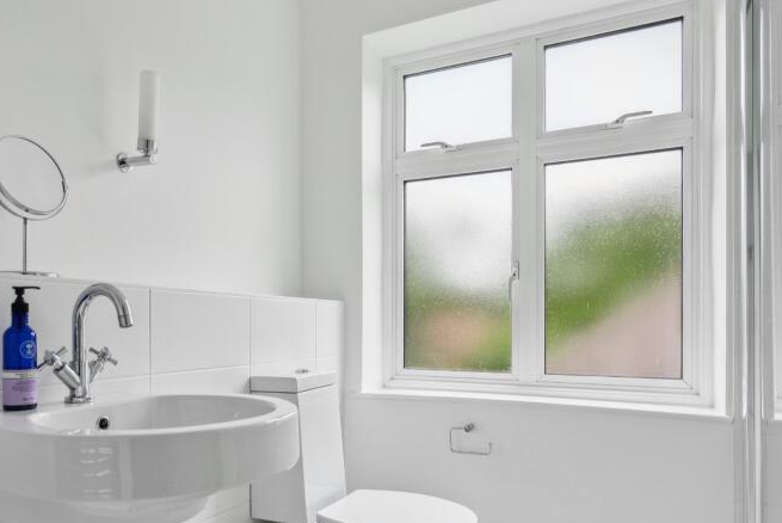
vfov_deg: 50.4
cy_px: 352
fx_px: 544
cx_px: 328
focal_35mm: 25
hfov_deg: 71.0
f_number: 4
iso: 640
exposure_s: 1/50
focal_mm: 16
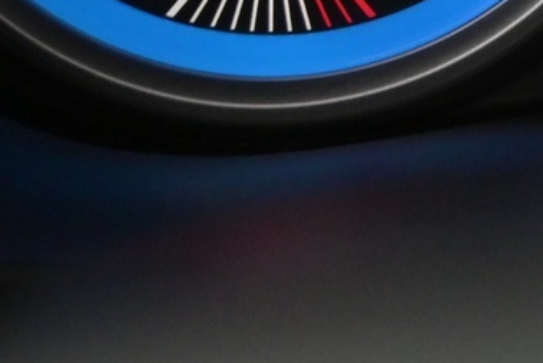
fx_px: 3382
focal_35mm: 224
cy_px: -283
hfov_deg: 8.8
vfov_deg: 6.0
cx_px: 997
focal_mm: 35
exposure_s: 1/60
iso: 2500
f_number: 5.3
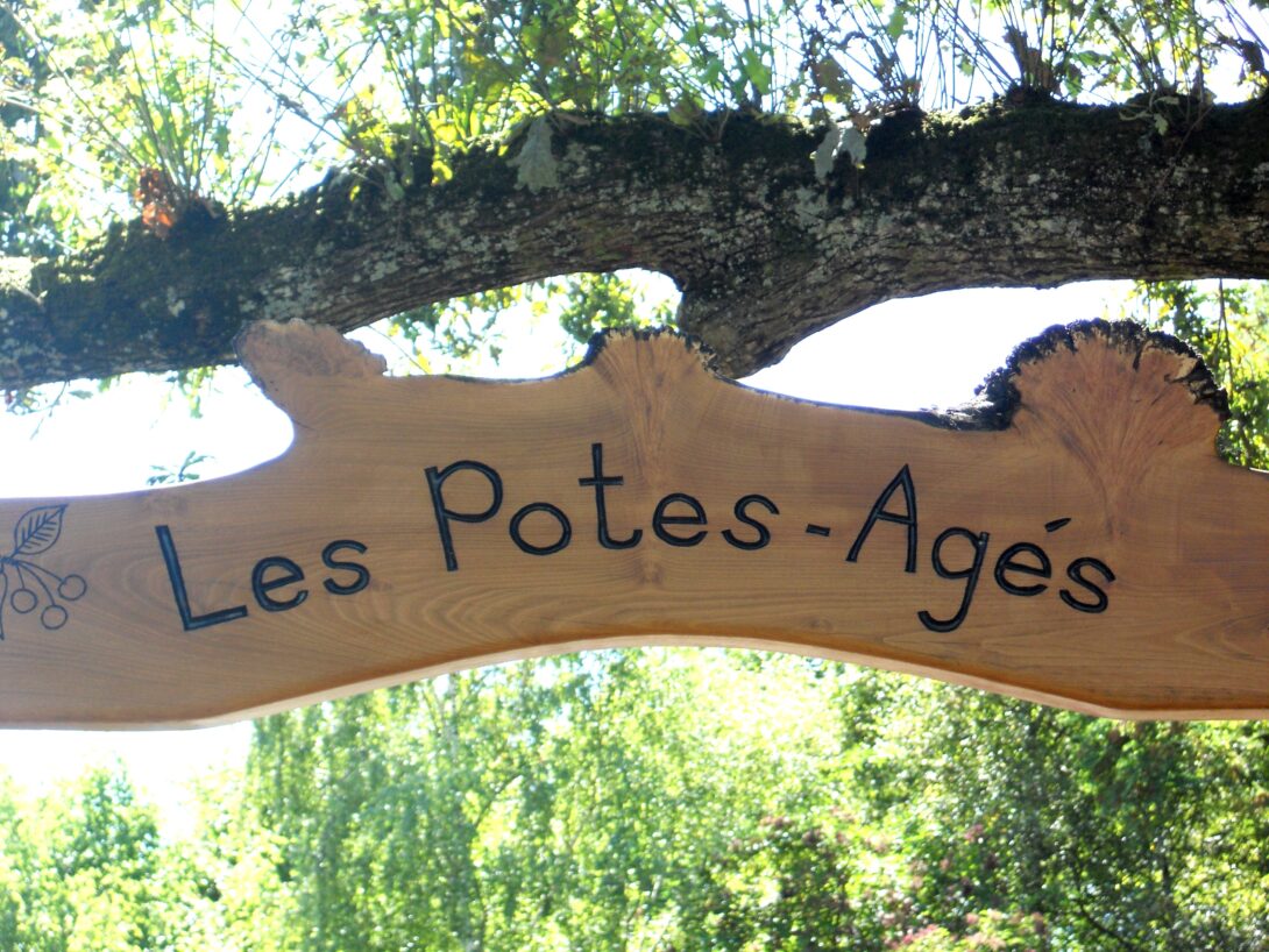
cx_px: 634
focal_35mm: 108
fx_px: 3960
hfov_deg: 18.2
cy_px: 476
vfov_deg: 13.7
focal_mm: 19.6
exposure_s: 1/60
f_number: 5.9
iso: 100
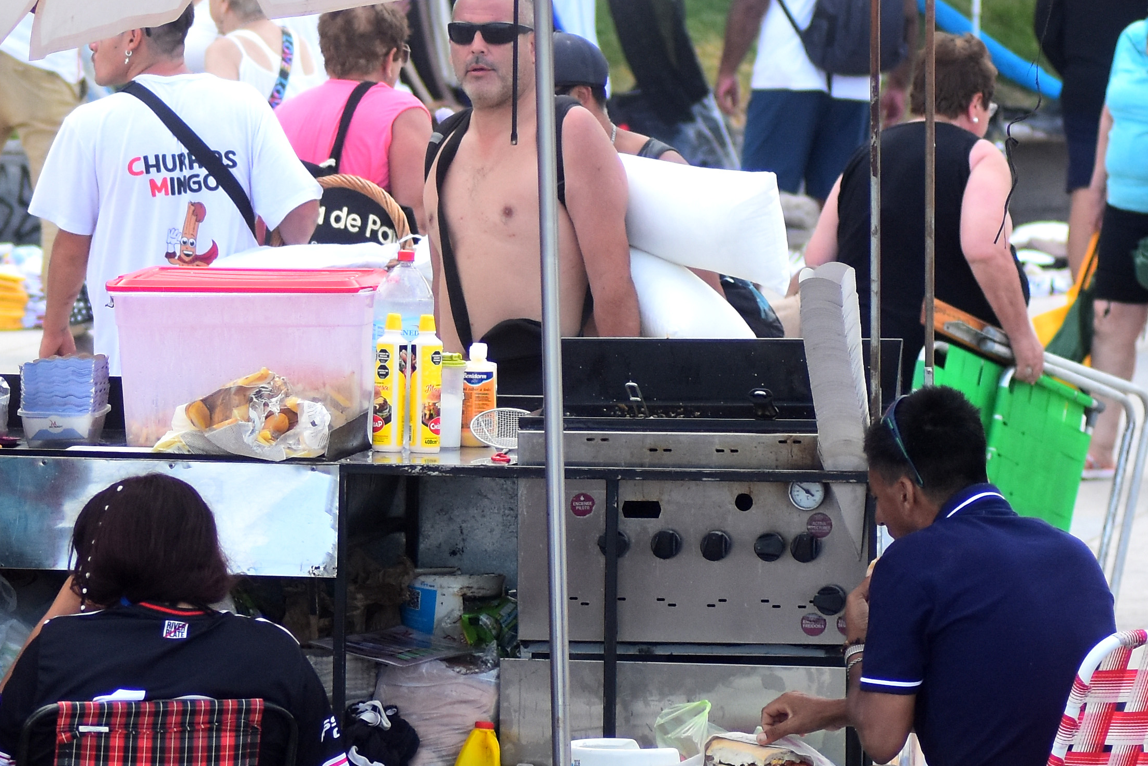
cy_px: 298
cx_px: -277
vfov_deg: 3.7
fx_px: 11926
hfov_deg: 5.5
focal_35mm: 374
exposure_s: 1/1000
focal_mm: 92
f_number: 4
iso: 400
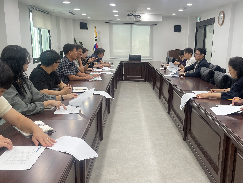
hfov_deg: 52.1
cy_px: 100
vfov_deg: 40.7
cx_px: 150
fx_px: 246
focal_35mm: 35
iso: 80
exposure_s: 1/120
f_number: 1.6
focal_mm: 4.2
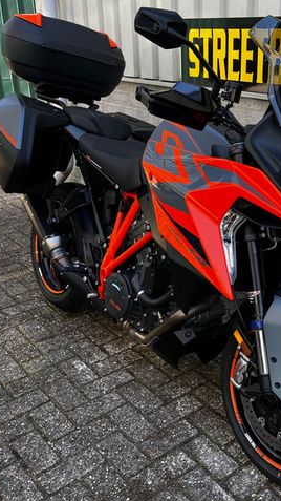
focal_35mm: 38
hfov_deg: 30.4
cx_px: 226
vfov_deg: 52.8
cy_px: 251
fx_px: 504
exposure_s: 1/122
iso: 40
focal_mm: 5.1
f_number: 1.6
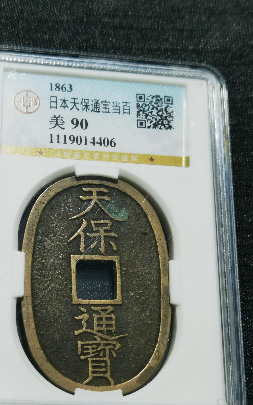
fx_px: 838
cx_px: 86
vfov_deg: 27.1
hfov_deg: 17.1
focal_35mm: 76
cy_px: 240
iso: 100
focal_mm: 6.67
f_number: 1.9
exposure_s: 1/100
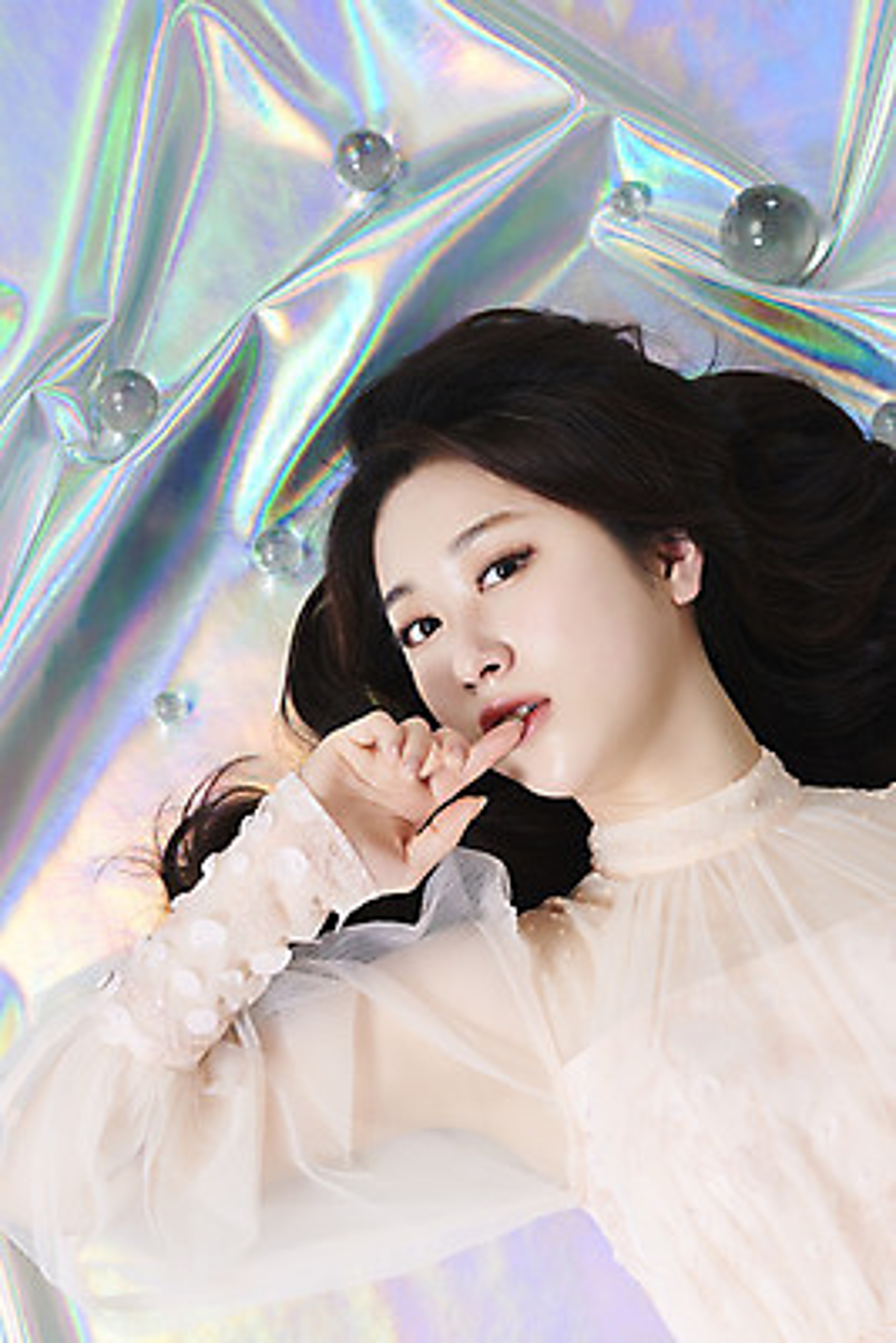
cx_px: 448
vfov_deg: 19.4
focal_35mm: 105
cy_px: 672
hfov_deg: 13.1
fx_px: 3916
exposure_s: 1/125
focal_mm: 105
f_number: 11
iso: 64
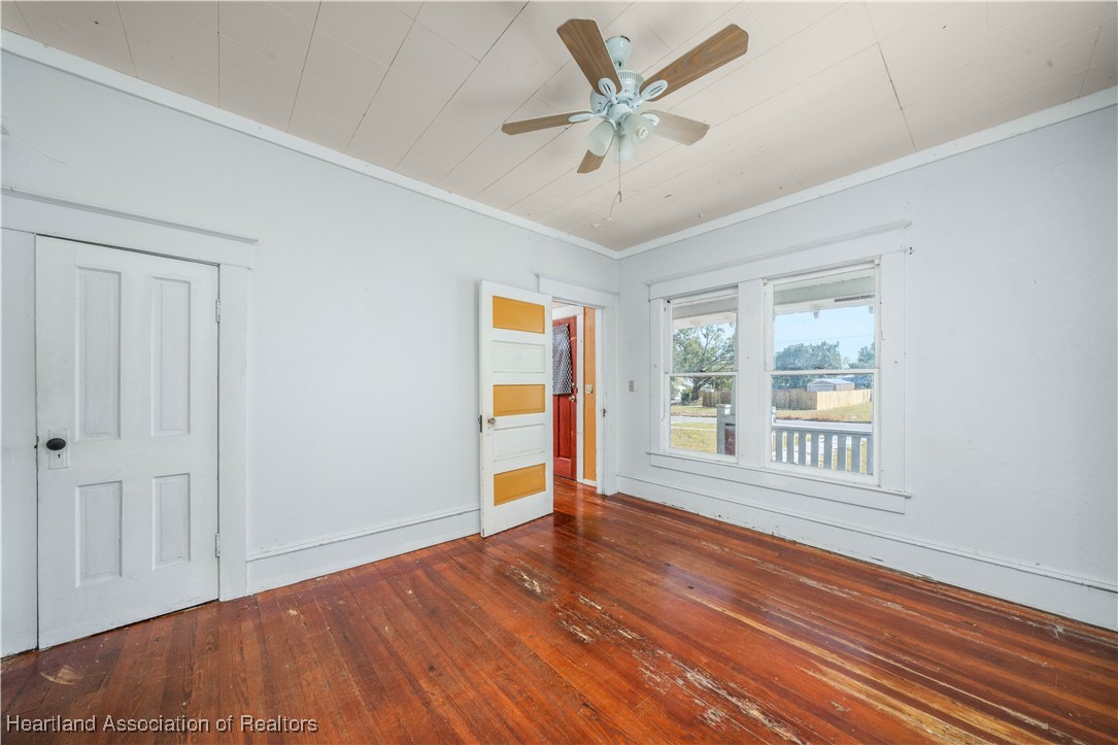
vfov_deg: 90.0
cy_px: 372
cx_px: 559
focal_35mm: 12
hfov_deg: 112.6
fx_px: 373
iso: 400
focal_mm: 12
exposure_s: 1/13
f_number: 11
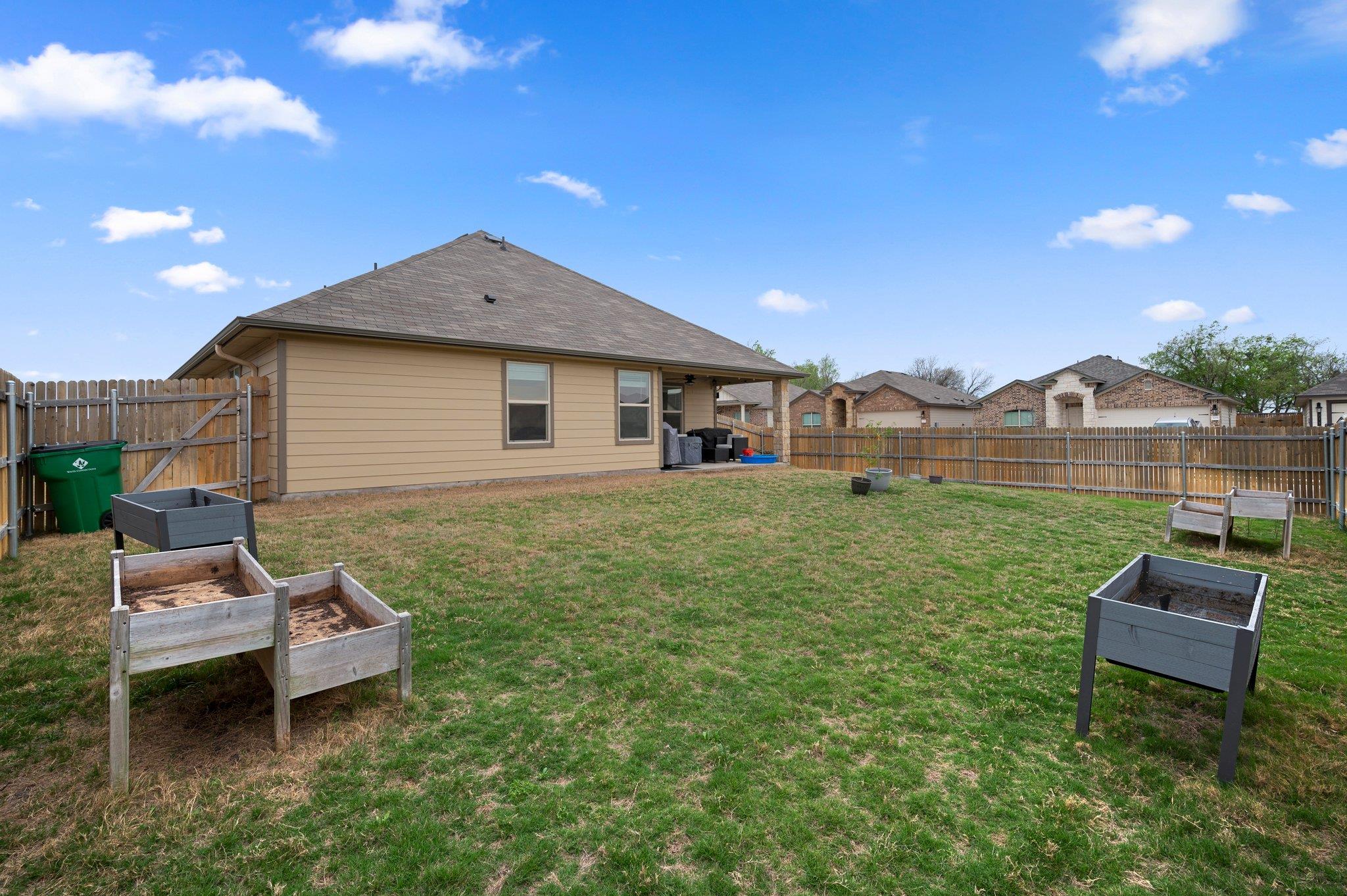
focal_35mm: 16
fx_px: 579
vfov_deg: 75.4
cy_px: 448
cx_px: 674
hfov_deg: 98.6
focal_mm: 15.5
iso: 100
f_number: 8
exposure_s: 1/6
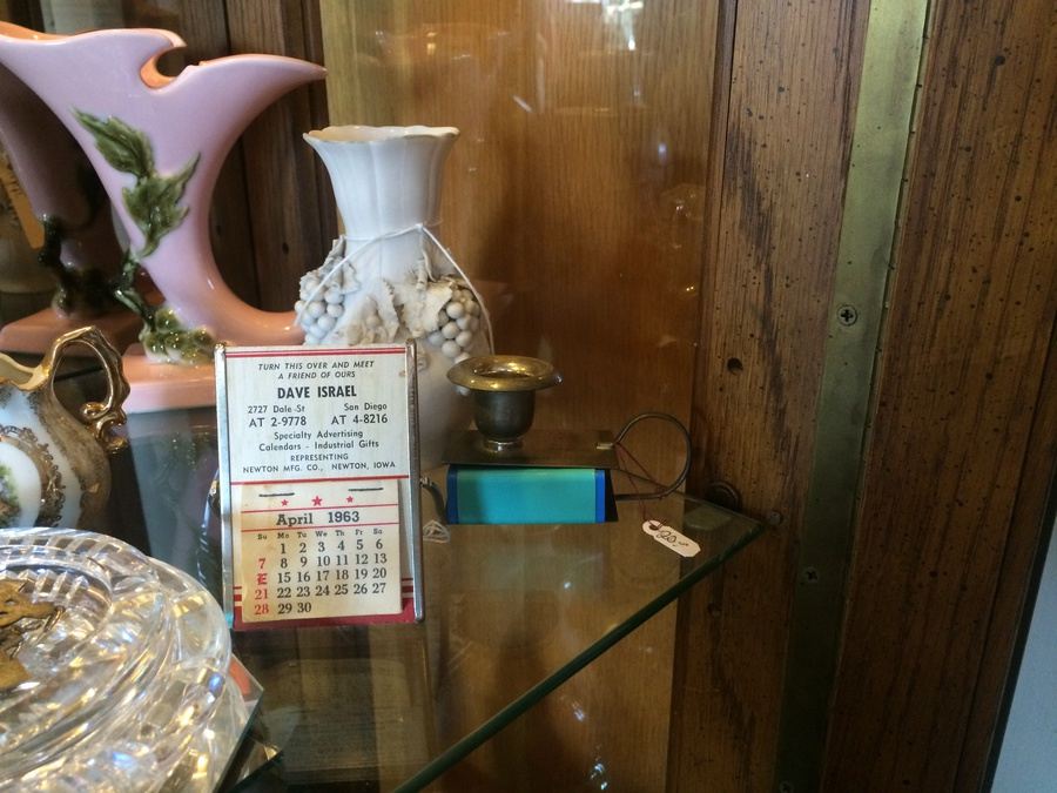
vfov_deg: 46.8
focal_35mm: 30
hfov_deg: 60.0
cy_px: 396
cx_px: 528
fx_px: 916
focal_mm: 4.12
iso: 250
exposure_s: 1/30
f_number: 2.2
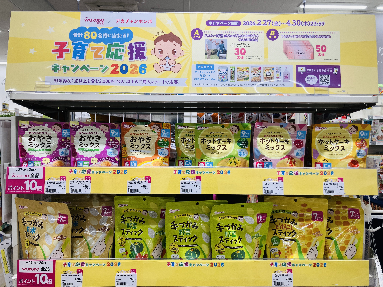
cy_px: 144
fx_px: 310
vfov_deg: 49.7
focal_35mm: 28
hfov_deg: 63.4
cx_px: 192
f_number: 1.8
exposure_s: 1/100
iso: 32
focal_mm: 3.99
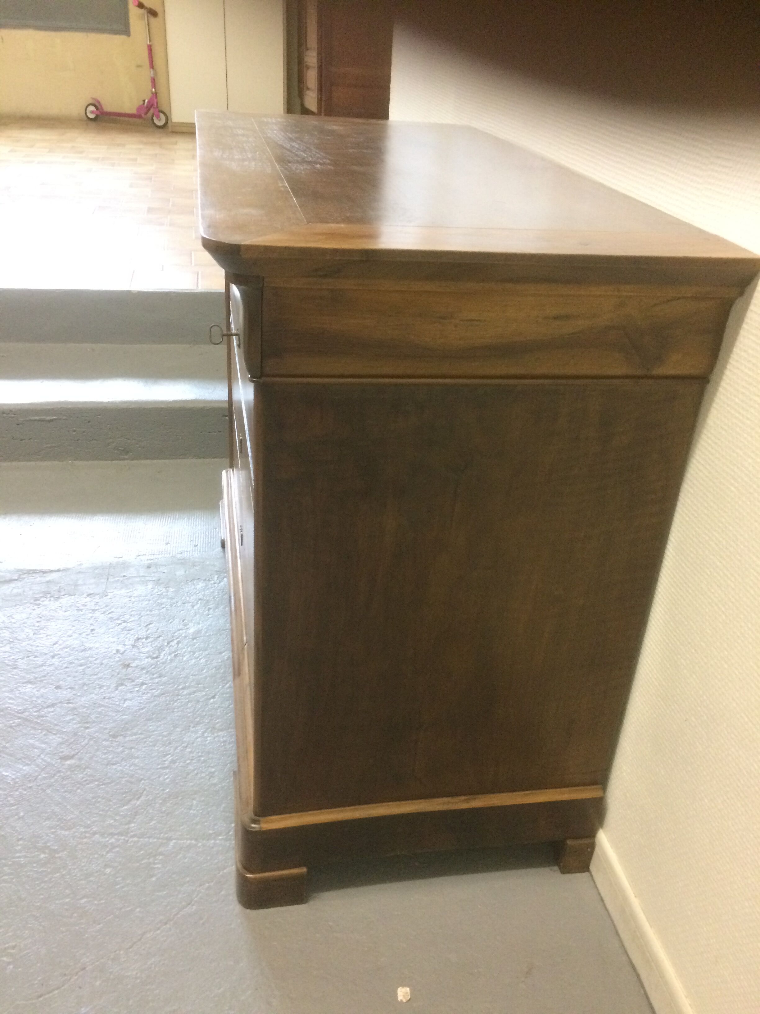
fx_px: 849
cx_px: 380
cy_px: 507
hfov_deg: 48.2
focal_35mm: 29
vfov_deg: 61.7
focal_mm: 4.15
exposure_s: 1/20
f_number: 2.2
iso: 320
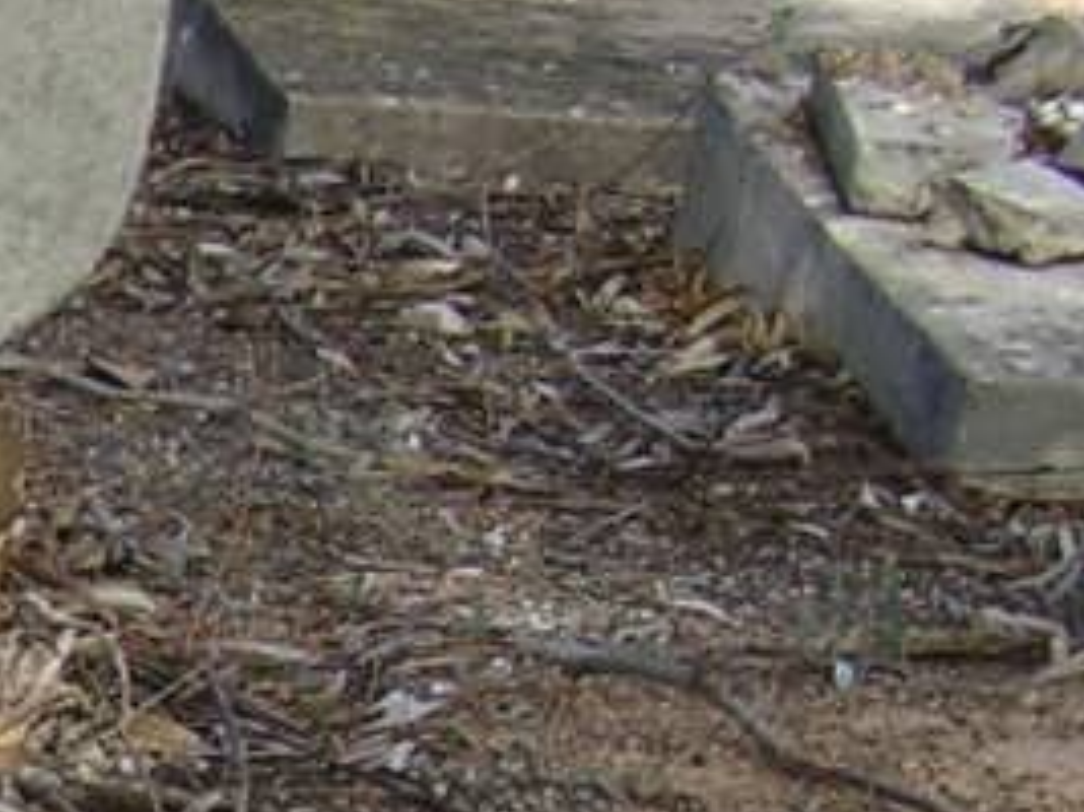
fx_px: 5352
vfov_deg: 8.3
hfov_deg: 10.4
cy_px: 1555
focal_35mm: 171
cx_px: -1275
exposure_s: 1/250
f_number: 2.9
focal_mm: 5.8
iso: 50
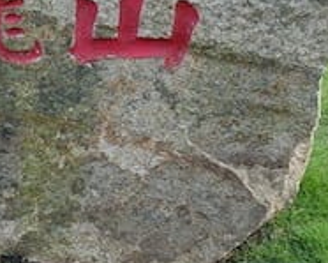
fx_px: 942
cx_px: -316
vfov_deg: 15.8
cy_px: 71
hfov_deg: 15.8
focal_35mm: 97
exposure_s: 1/80
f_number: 5.6
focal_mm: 8.8
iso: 125
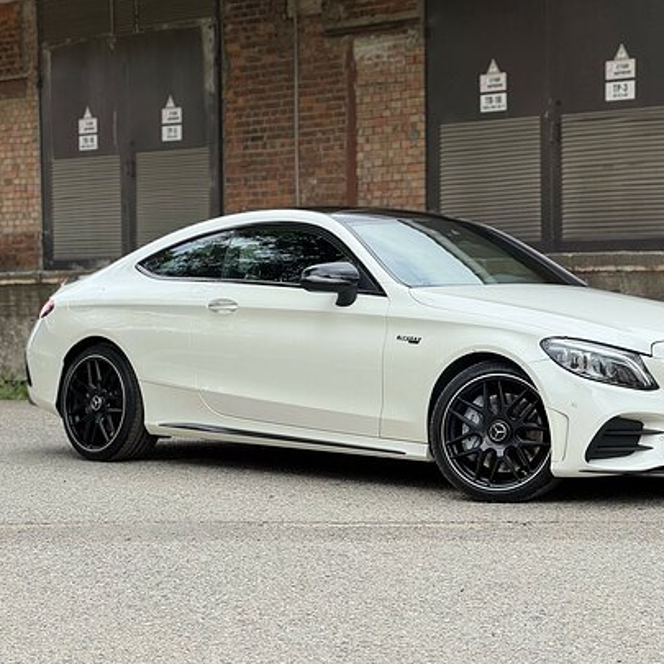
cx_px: 412
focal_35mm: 92
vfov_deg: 18.9
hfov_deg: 18.9
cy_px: 330
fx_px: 1997
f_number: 2.8
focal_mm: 9
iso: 25
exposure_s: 1/247
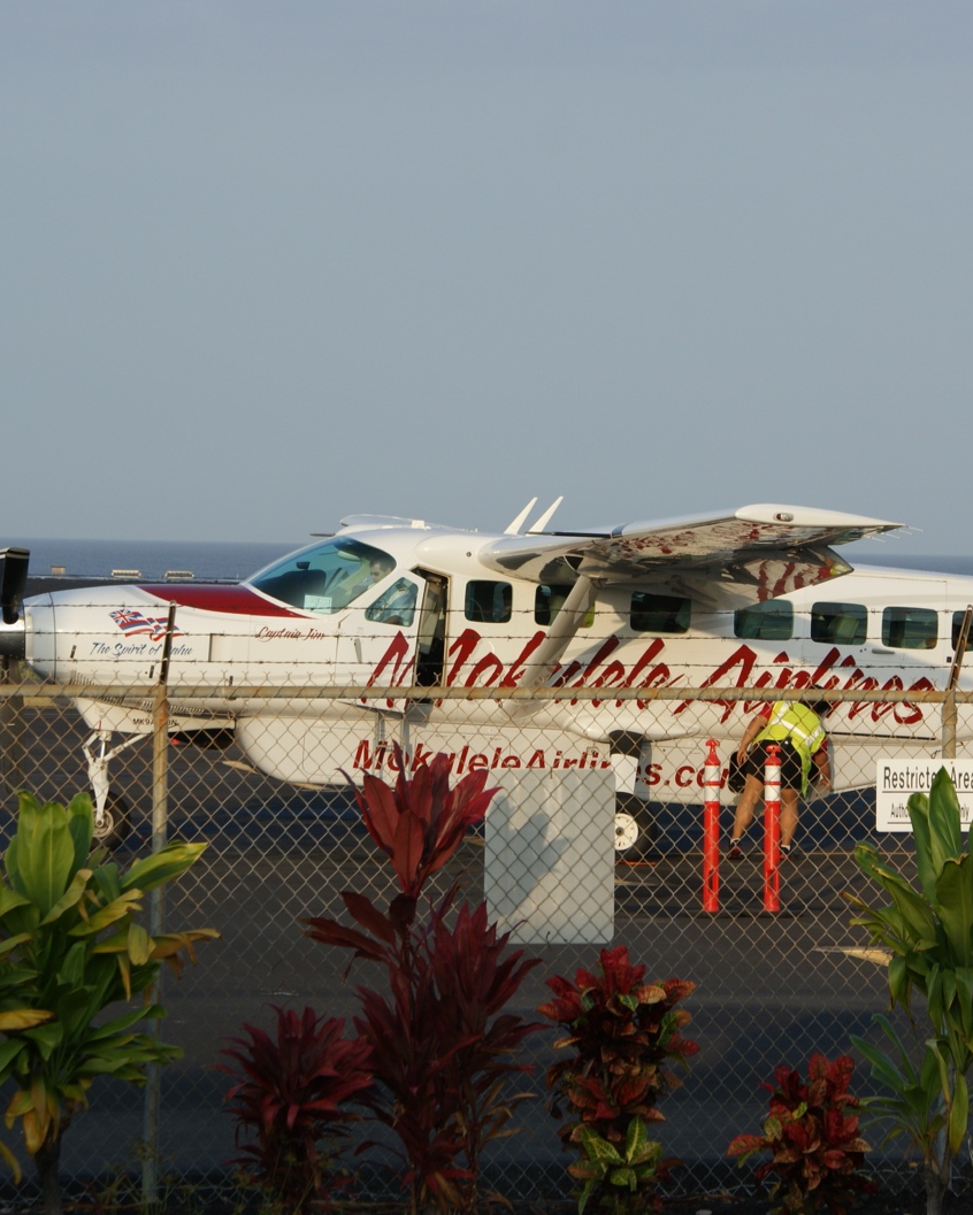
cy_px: 608
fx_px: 5362
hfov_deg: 10.4
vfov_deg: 12.9
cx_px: 613
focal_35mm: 149
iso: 100
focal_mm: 70
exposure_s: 1/160
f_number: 9
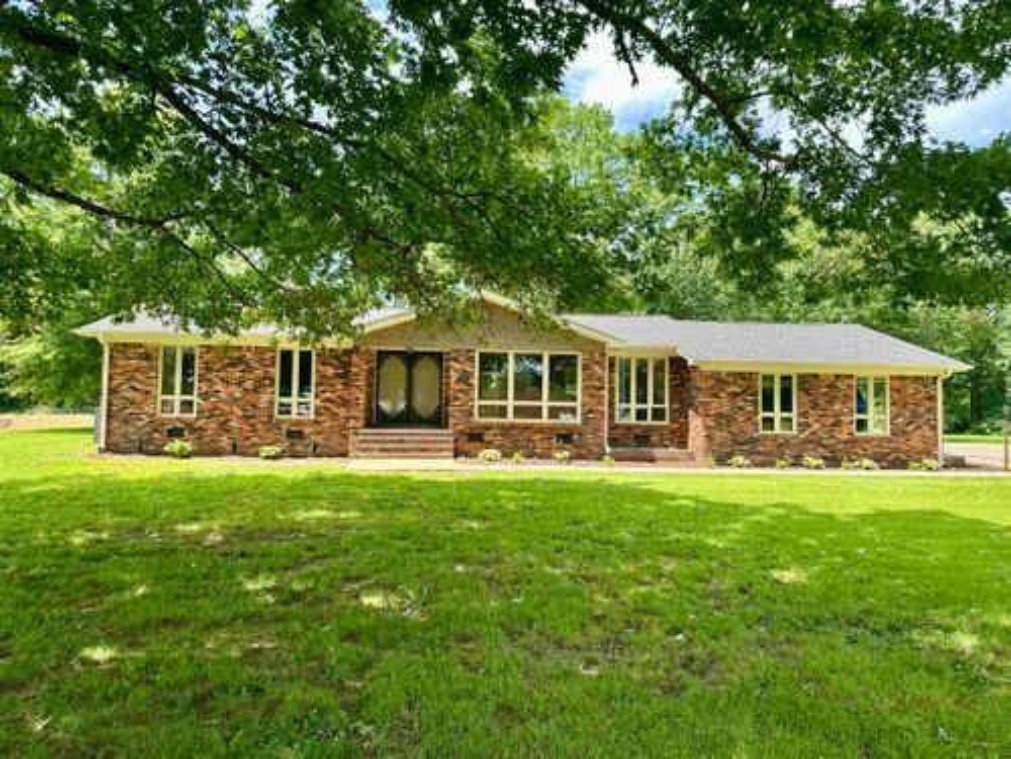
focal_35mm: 24
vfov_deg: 56.8
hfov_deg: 71.6
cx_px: 506
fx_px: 701
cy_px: 380
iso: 80
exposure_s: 1/822
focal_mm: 6.86
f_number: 1.78
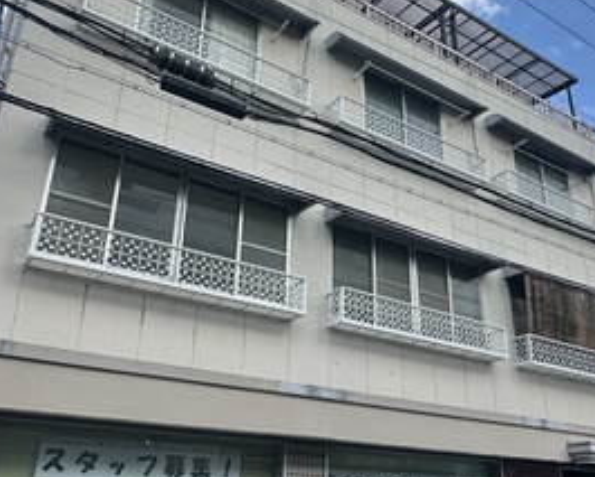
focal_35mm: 36
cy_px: 254
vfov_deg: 41.2
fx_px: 634
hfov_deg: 50.2
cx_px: 331
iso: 50
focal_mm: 2.22
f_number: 2.2
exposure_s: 1/779
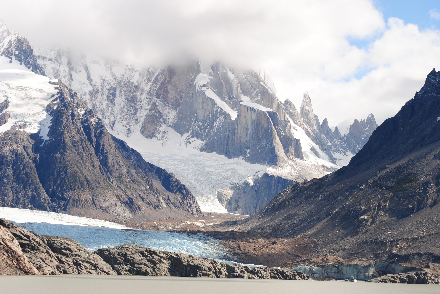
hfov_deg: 24.6
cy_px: 147
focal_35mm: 82
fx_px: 1010
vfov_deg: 16.6
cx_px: 220
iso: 200
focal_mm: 55
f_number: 10
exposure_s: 1/200
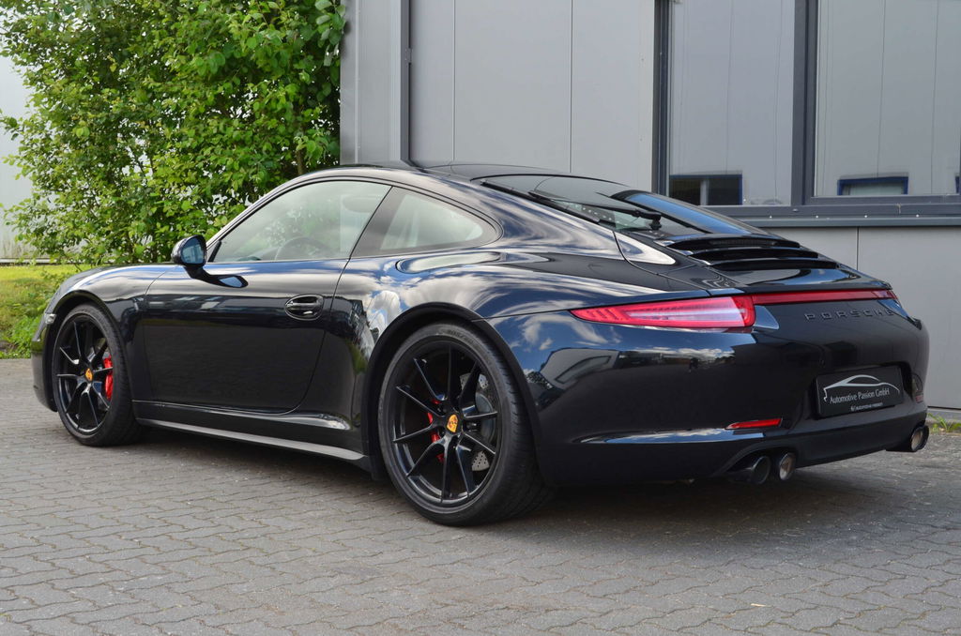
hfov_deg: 39.0
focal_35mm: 51
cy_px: 318
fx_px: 1358
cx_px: 480
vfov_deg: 26.4
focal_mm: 34
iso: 400
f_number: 10
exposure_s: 1/60
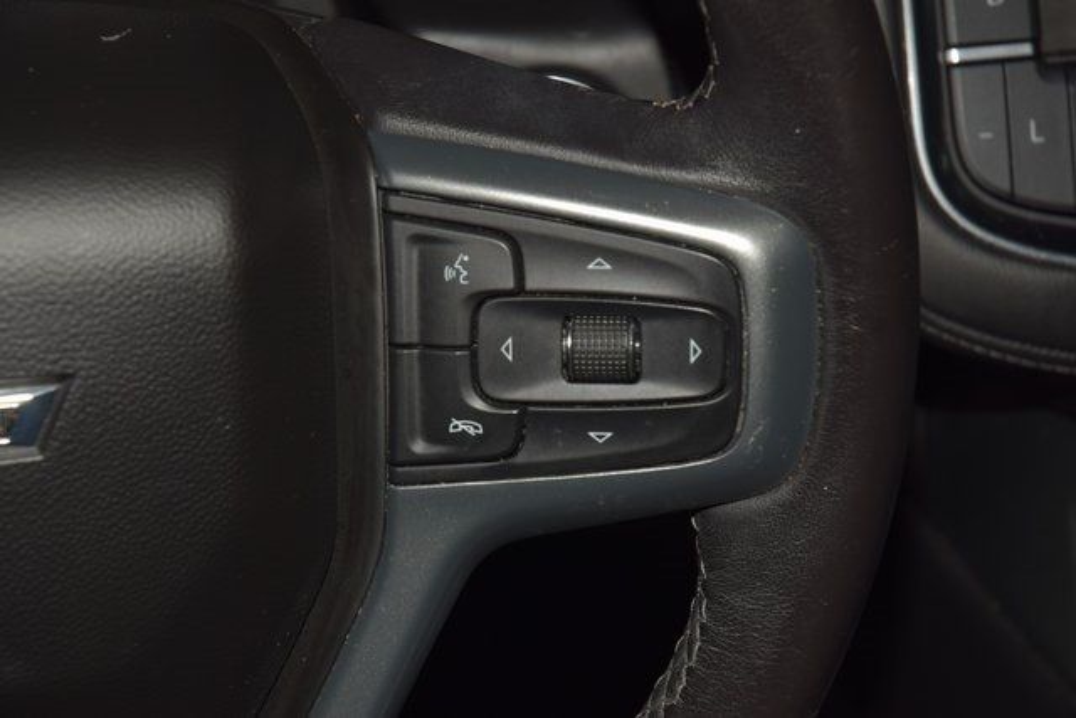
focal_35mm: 105
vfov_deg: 13.0
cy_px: 359
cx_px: 538
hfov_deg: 19.5
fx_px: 3139
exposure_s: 1/125
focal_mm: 70
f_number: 8
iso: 100
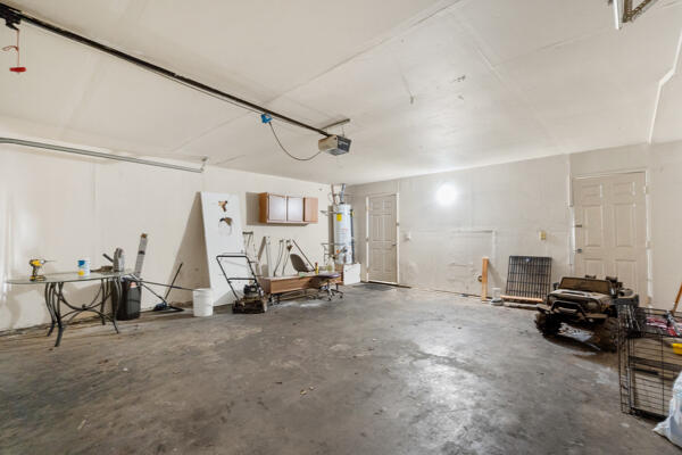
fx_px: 303
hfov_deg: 96.7
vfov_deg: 73.7
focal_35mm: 16
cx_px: 341
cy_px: 228
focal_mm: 16
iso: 1600
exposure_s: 1/1.25
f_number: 9
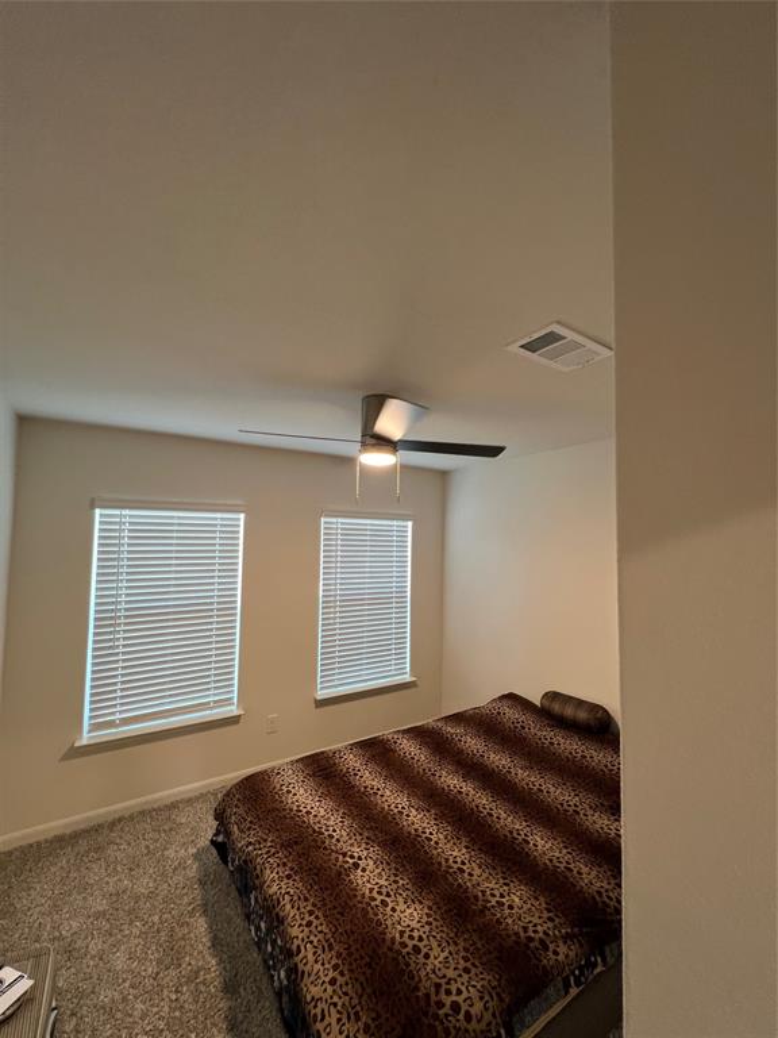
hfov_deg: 89.9
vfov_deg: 106.2
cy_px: 519
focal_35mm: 13
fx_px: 390
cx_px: 389
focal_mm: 1.57
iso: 125
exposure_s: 1/60
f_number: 1.8
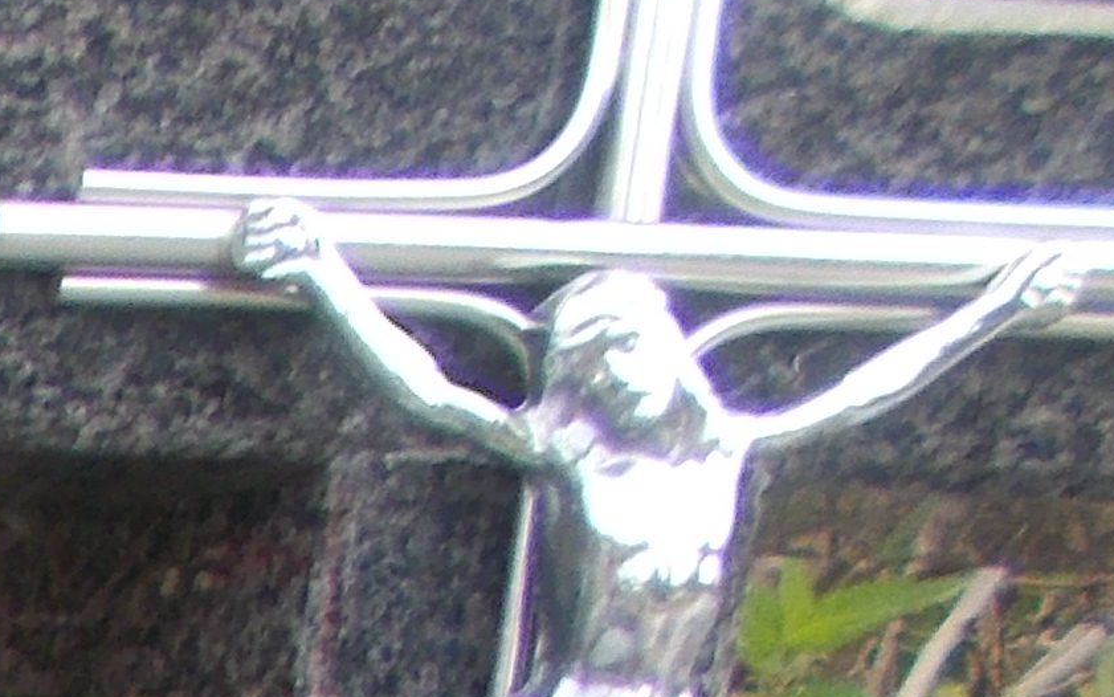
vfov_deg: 7.4
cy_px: 2273
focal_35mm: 151
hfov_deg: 11.1
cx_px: -1730
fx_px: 4585
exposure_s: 1/100
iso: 80
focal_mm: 4.6
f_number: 3.2
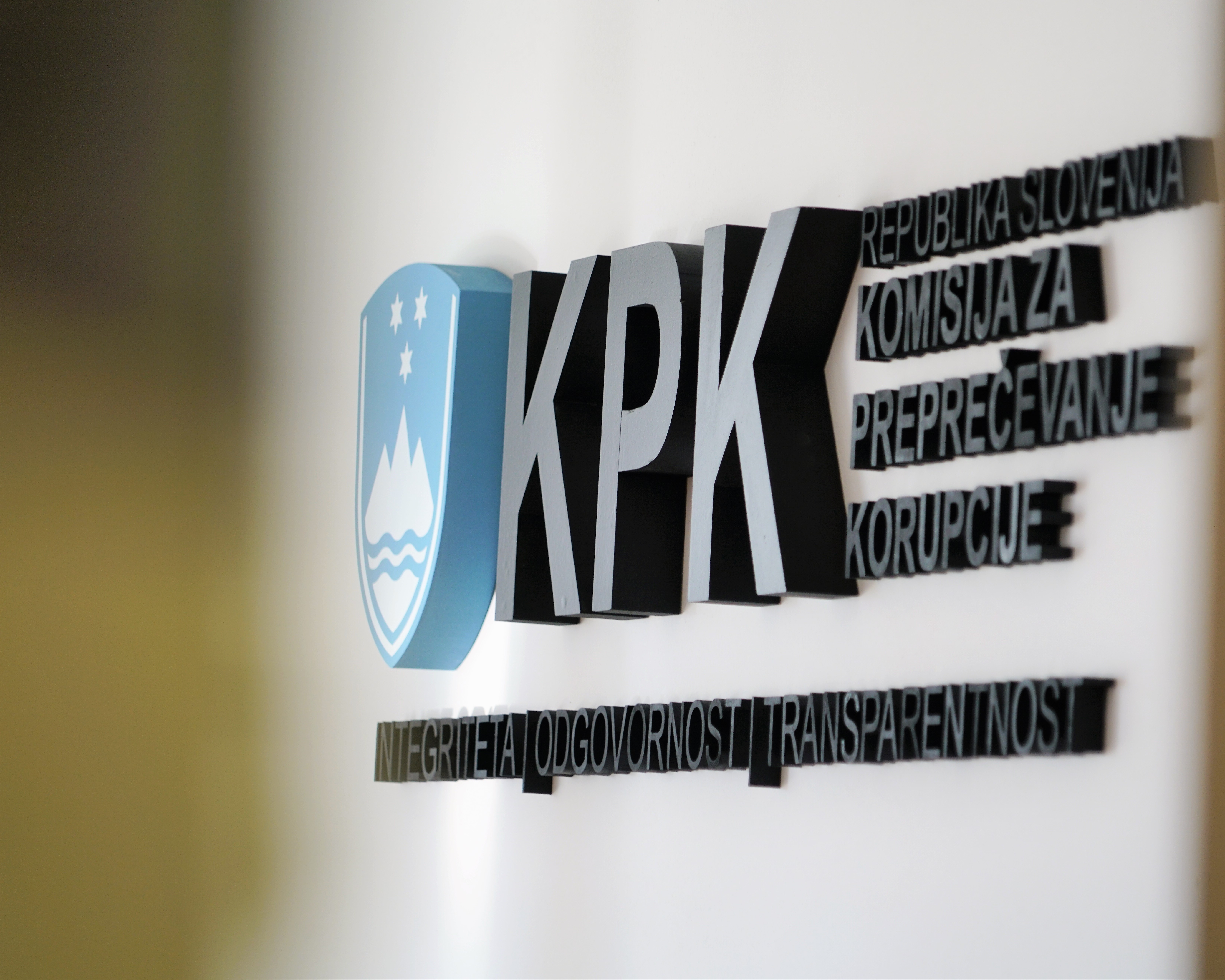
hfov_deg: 9.6
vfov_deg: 7.7
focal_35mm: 201
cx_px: 636
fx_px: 7287
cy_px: 490
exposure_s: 1/30
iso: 400
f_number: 6.3
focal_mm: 178
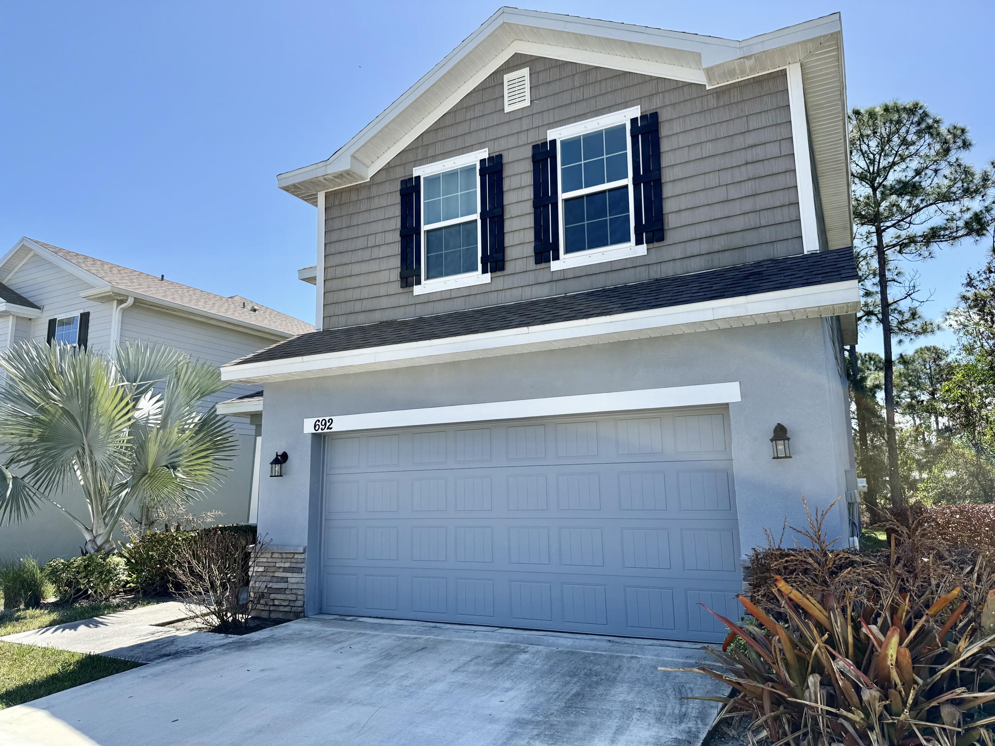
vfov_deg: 56.8
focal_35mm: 24
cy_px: 373
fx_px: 690
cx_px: 498
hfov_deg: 71.6
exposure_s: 1/2801
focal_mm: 6.76
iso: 80
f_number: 1.78
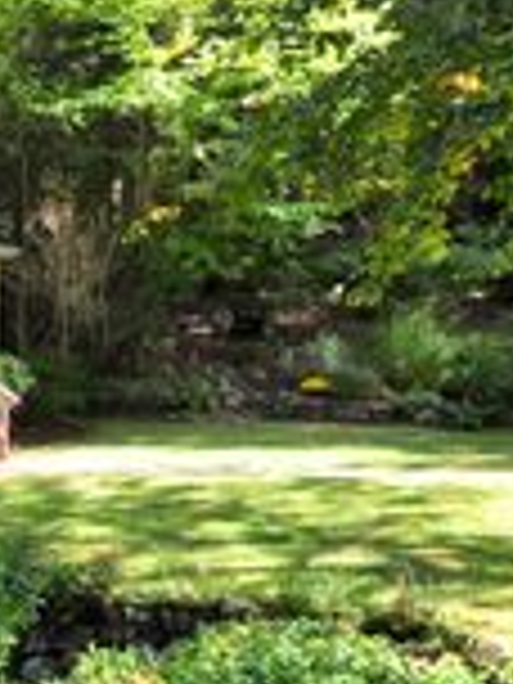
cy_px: 374
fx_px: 1126
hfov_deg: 19.3
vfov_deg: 33.8
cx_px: -410
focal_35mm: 57
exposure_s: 1/250
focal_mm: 12
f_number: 9
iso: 640
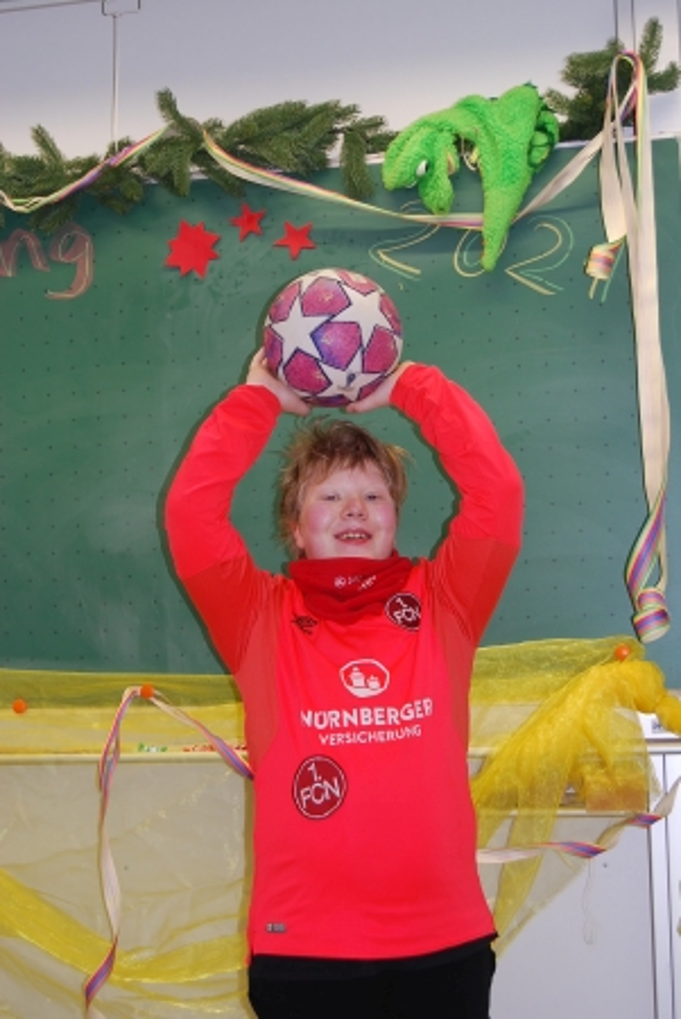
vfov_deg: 29.8
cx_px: 340
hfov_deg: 20.2
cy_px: 510
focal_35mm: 68
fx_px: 1911
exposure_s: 1/60
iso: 200
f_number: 5.3
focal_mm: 45
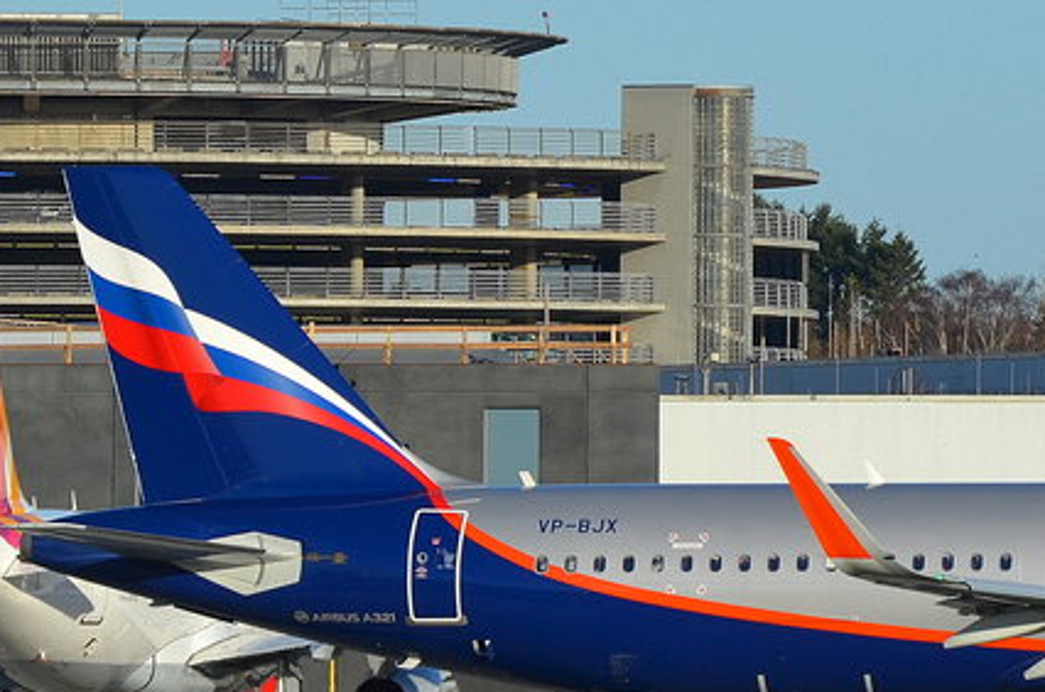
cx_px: 1241
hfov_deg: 2.9
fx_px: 20795
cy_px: 145
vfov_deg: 1.9
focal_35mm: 718
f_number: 8
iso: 200
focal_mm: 170
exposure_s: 1/1000
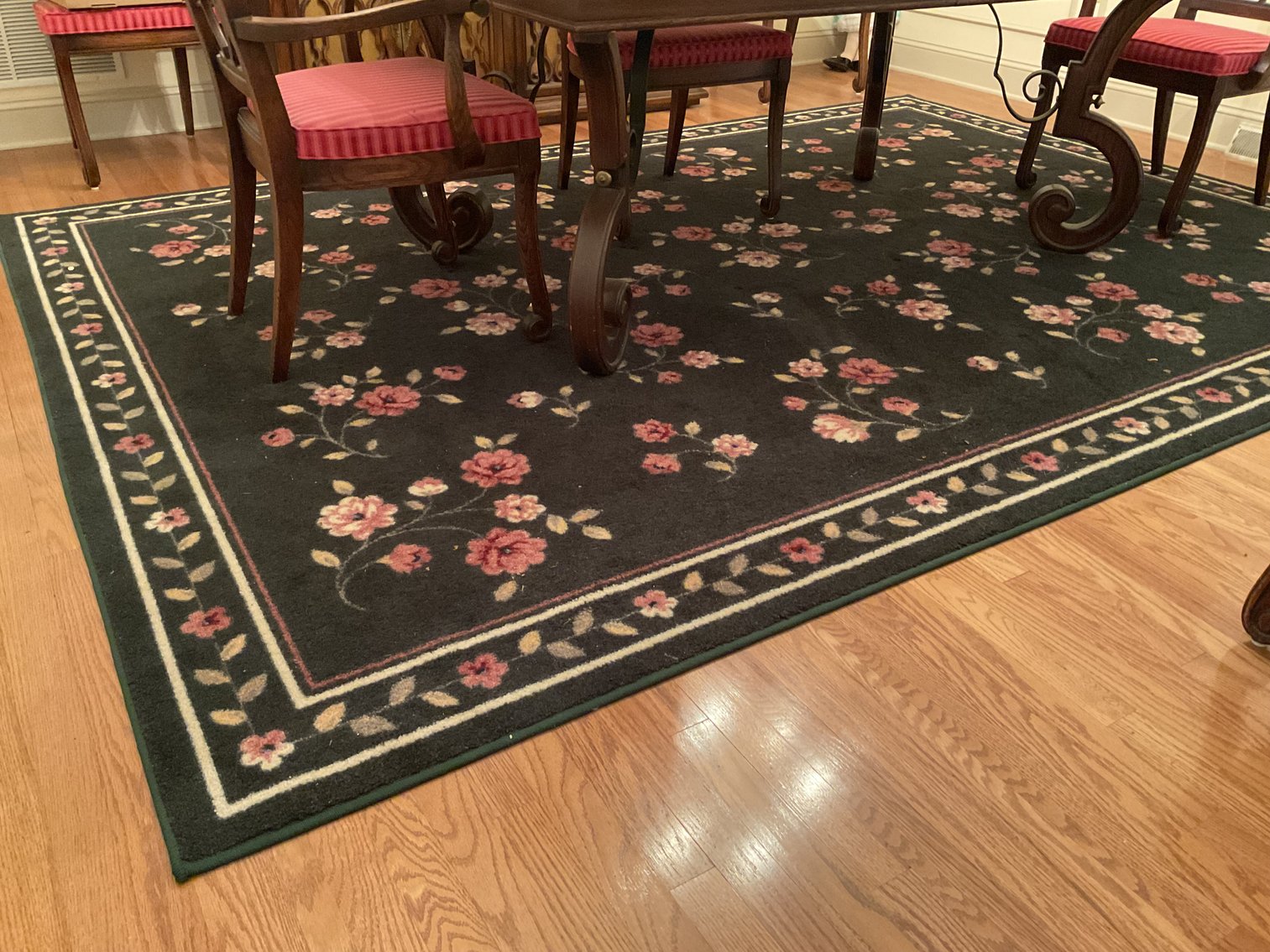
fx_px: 1064
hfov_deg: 61.7
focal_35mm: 29
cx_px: 635
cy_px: 476
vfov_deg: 48.2
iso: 400
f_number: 1.8
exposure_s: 1/30
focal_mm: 3
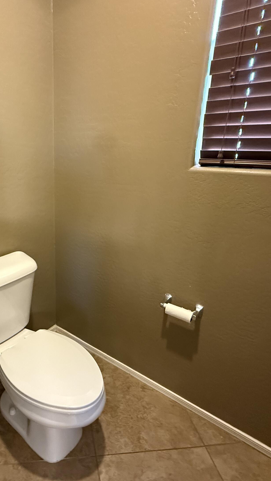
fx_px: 268
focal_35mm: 21
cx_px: 76
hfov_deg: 51.9
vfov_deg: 83.8
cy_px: 238
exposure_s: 1/60
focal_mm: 2.22
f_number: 2.2
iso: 800
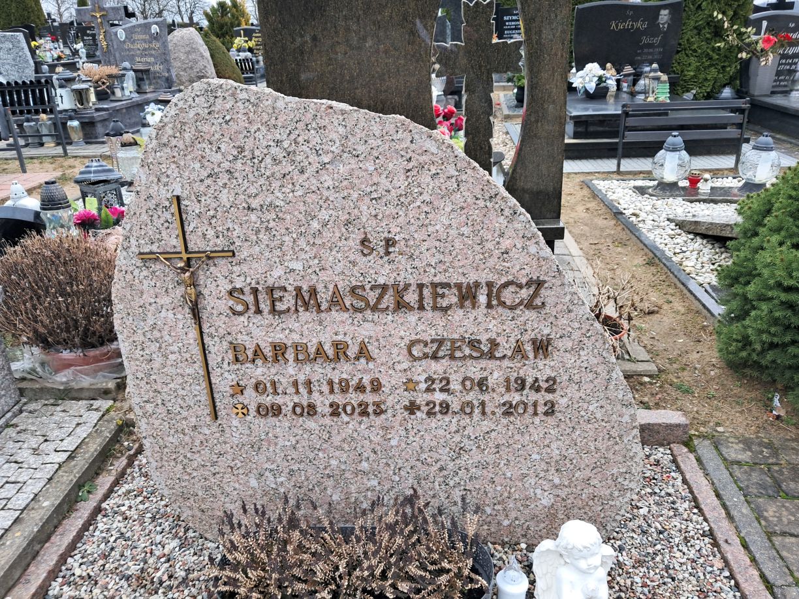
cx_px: 400
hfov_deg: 65.3
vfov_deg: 51.4
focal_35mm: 27
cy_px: 300
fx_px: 623
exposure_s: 1/100
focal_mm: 4
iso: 50
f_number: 1.8
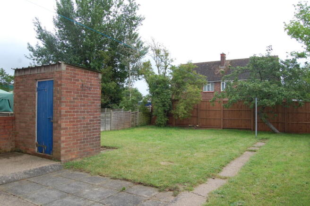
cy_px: 103
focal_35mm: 27
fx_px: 232
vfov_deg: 47.8
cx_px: 155
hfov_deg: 67.4
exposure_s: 1/160
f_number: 6.3
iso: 200
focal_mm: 18
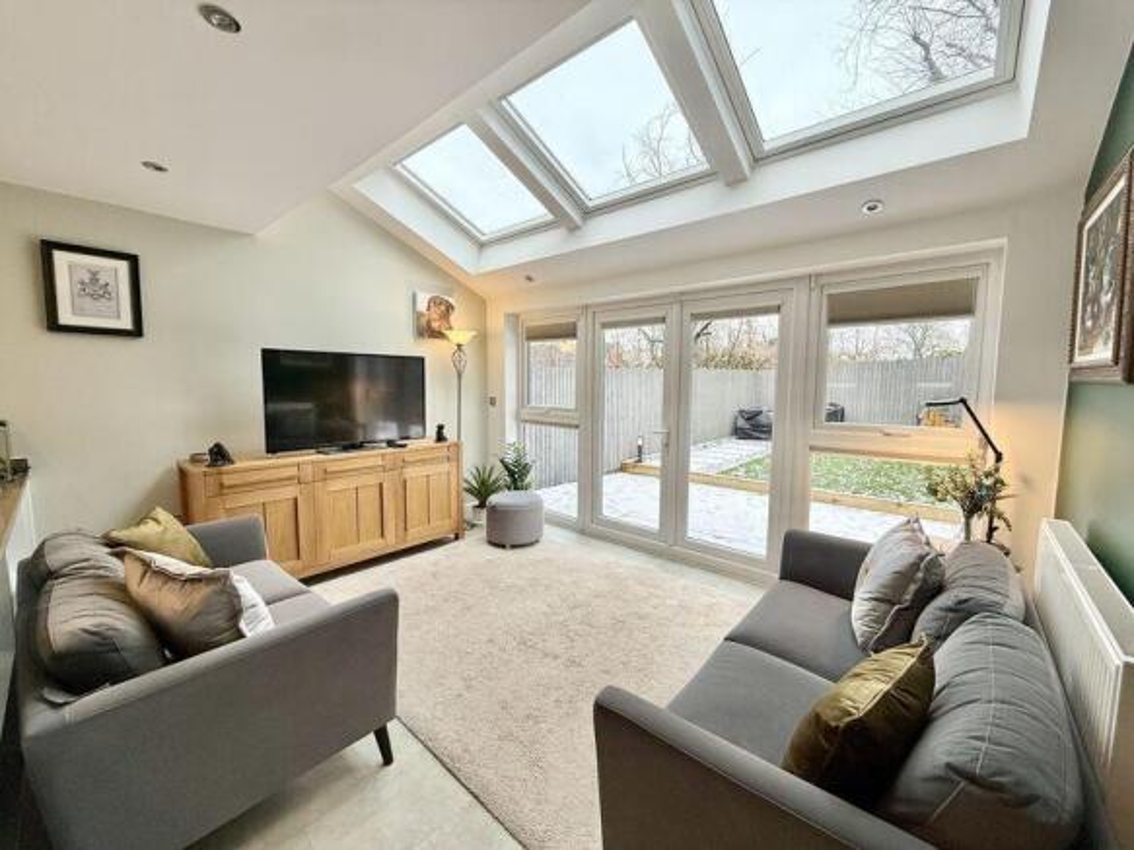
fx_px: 459
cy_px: 425
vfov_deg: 85.7
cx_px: 567
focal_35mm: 14
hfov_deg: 102.1
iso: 80
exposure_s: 1/99
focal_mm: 2.22
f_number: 2.2
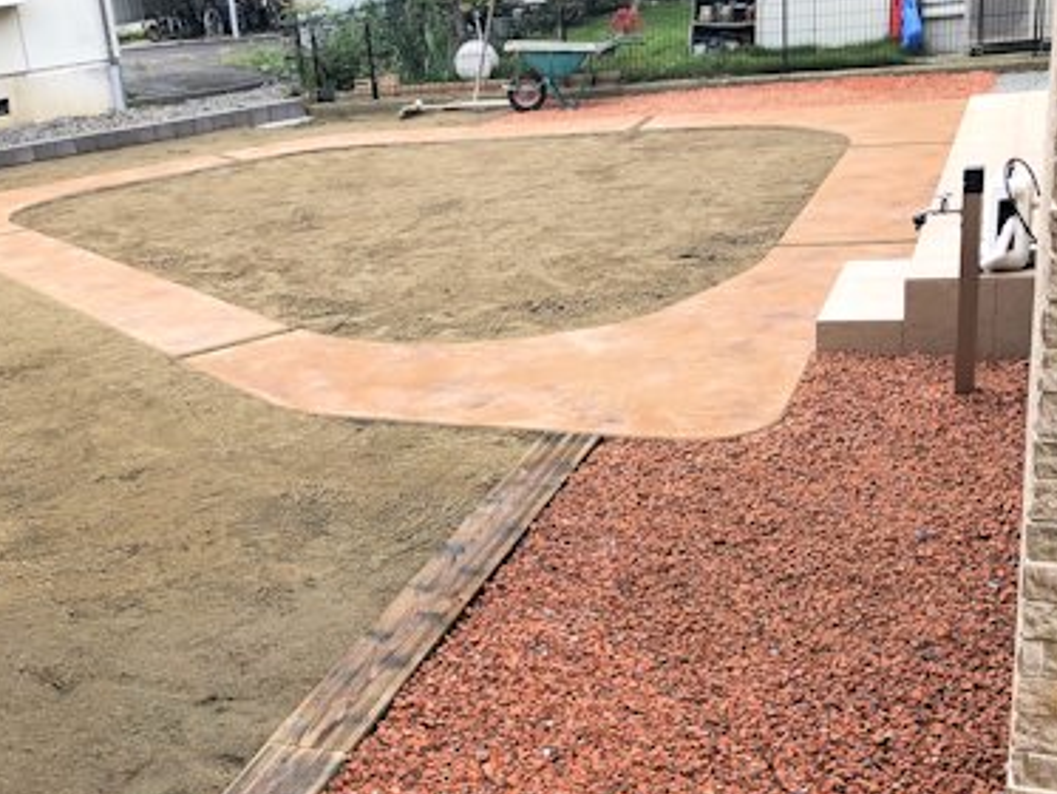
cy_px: 522
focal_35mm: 45
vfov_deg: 32.0
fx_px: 1375
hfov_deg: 41.8
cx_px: 405
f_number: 1.8
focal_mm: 3.99
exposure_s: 1/121
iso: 20
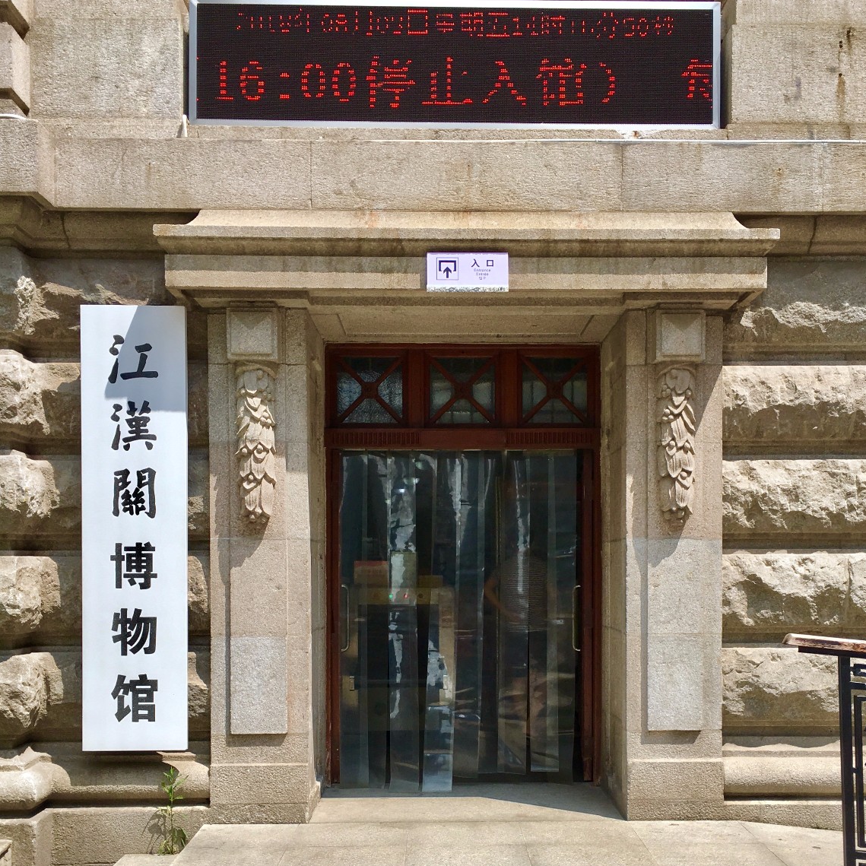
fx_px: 1019
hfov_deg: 46.0
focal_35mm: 36
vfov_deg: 45.2
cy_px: 596
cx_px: 455
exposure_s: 1/1054
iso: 25
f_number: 2.2
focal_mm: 4.15
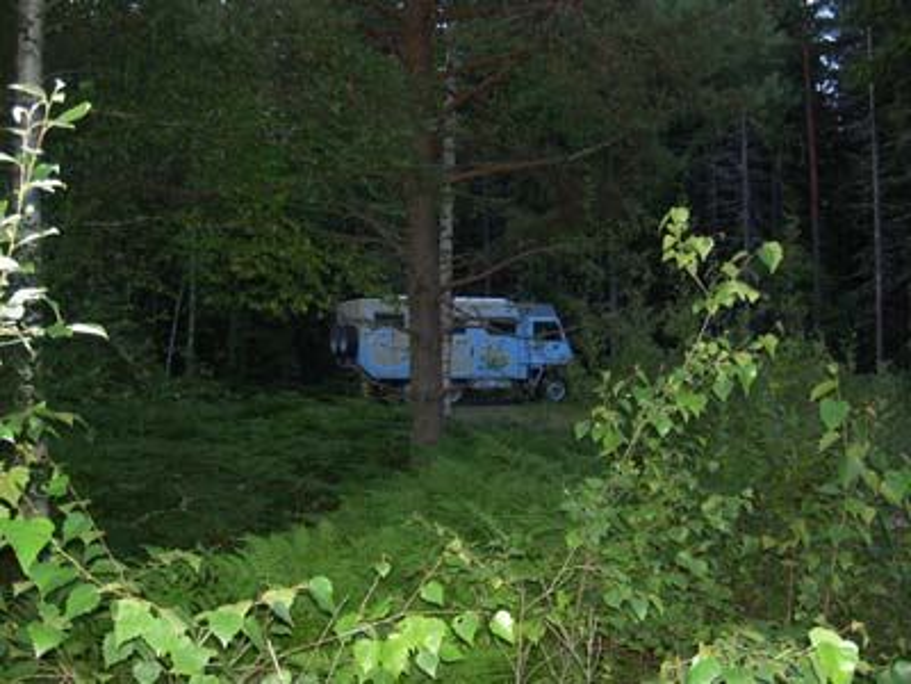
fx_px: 1026
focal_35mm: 39
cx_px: 456
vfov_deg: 36.8
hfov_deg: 47.9
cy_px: 342
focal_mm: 8
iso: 100
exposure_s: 1/59.5
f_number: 2.8
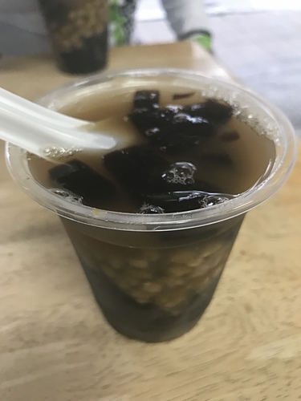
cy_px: 200
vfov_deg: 63.4
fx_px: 325
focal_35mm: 28
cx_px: 150
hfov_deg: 49.7
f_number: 1.8
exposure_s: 1/15
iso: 50
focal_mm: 4
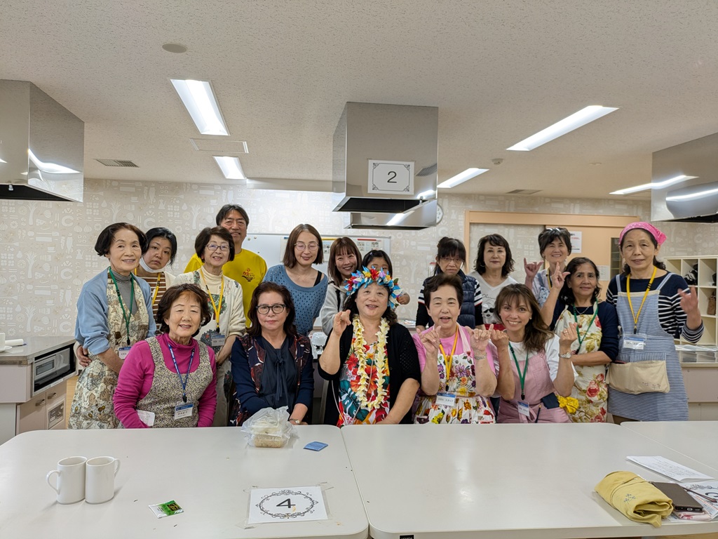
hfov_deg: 69.4
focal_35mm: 25
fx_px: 519
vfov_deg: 54.9
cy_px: 270
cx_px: 359
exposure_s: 1/100
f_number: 1.89
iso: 48
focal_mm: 5.43
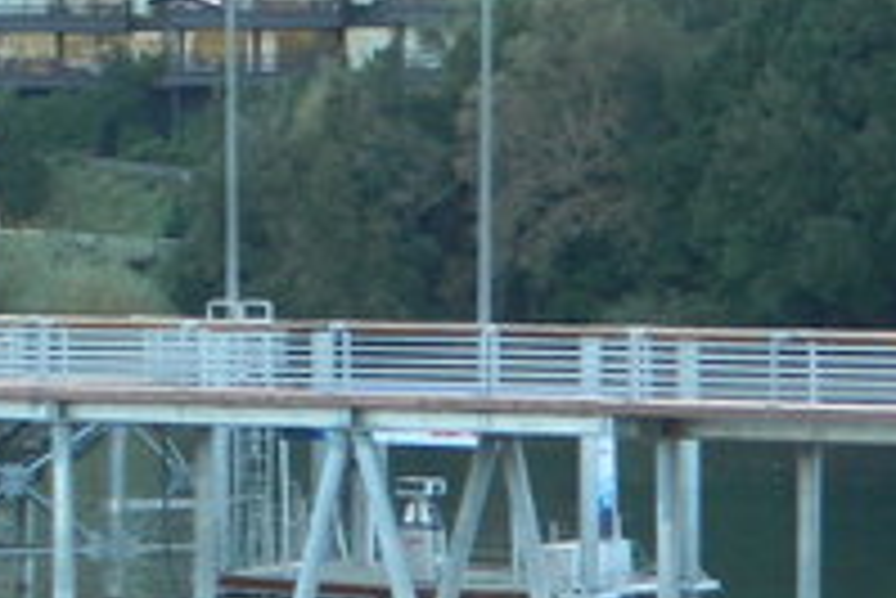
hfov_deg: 5.7
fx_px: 8742
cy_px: -135
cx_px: -855
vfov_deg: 3.9
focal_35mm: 351
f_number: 4.2
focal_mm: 15.1
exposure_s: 1/40
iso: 80
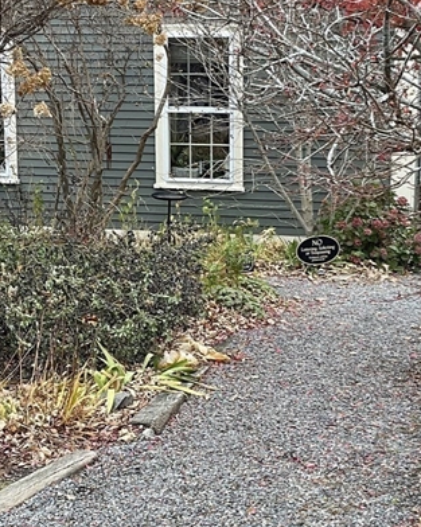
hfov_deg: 20.7
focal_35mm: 74
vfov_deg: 25.7
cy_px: 269
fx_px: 1154
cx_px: 207
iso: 20
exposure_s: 1/122
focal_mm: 3
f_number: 1.8
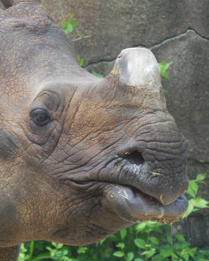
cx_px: 87
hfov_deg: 1.8
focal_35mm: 871
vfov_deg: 2.2
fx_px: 6736
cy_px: 130
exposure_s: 1/80
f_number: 5.8
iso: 400
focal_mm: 120
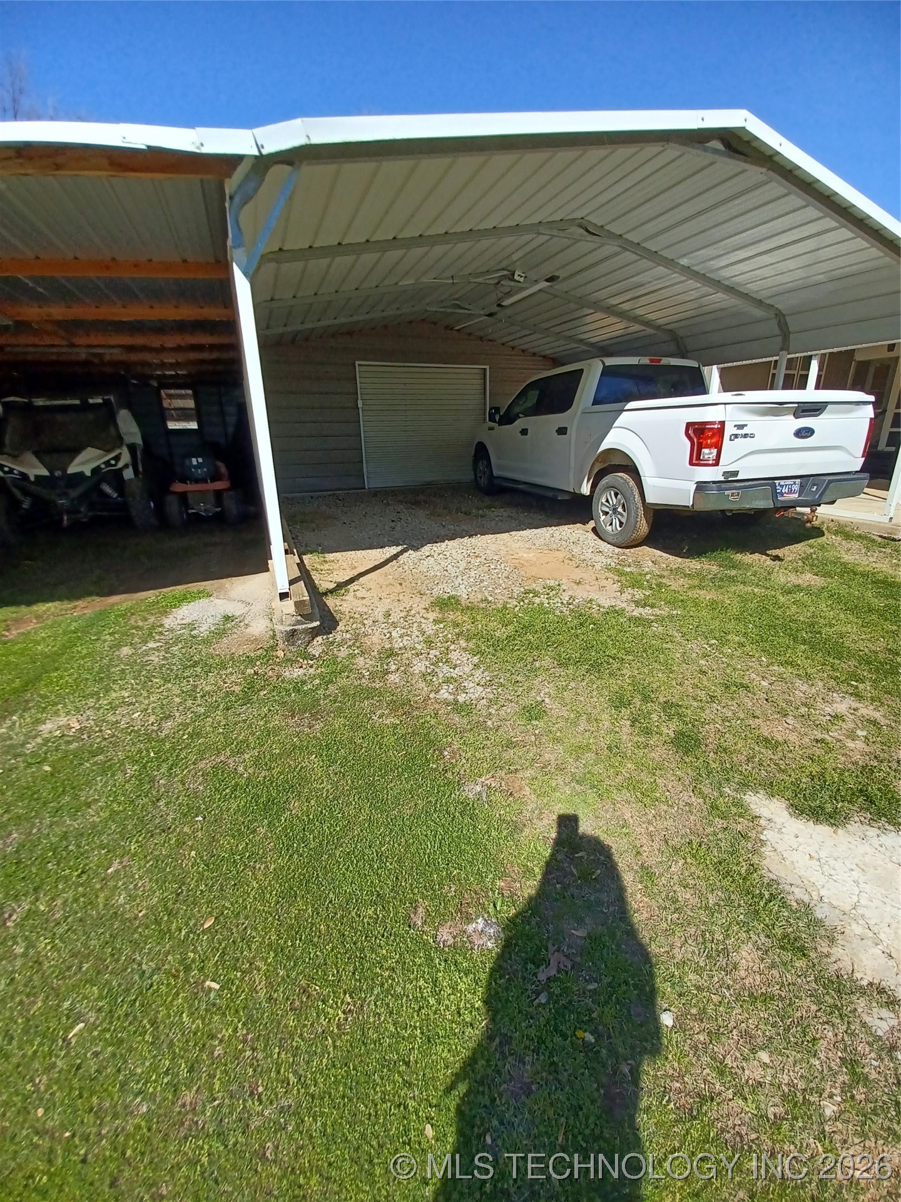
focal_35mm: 13
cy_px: 601
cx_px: 450
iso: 40
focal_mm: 1.42
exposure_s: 1/1328
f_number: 2.2
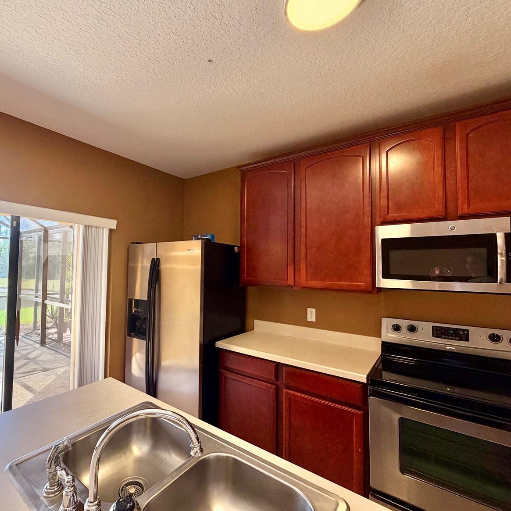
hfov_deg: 82.7
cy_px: 256
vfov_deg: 84.0
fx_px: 284
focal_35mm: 17
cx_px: 199
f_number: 2.2
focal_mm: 2.22
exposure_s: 1/109
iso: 64
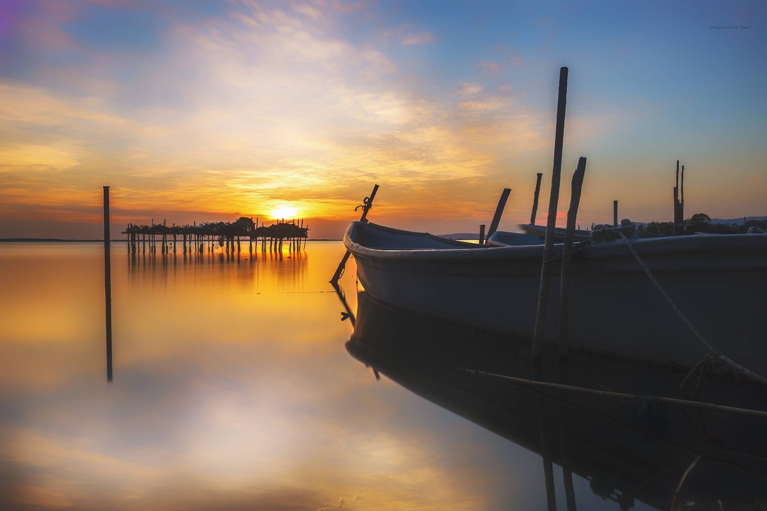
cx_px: 384
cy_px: 256
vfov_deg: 45.0
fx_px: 618
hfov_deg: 63.7
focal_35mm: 29
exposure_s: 30
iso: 200
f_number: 9
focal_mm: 19.6
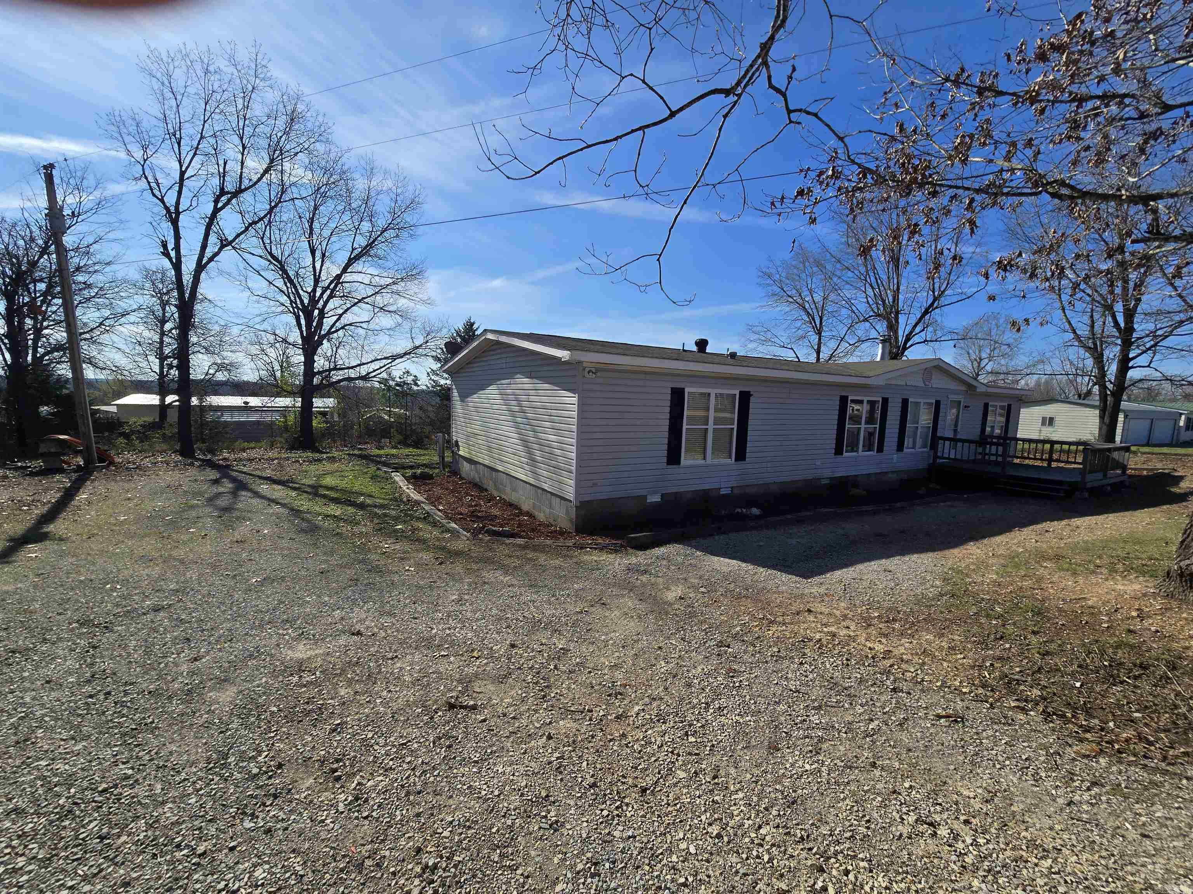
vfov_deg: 89.9
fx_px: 448
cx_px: 596
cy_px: 447
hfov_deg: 106.2
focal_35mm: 13
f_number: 2.2
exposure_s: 1/2890
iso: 50
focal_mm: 2.2
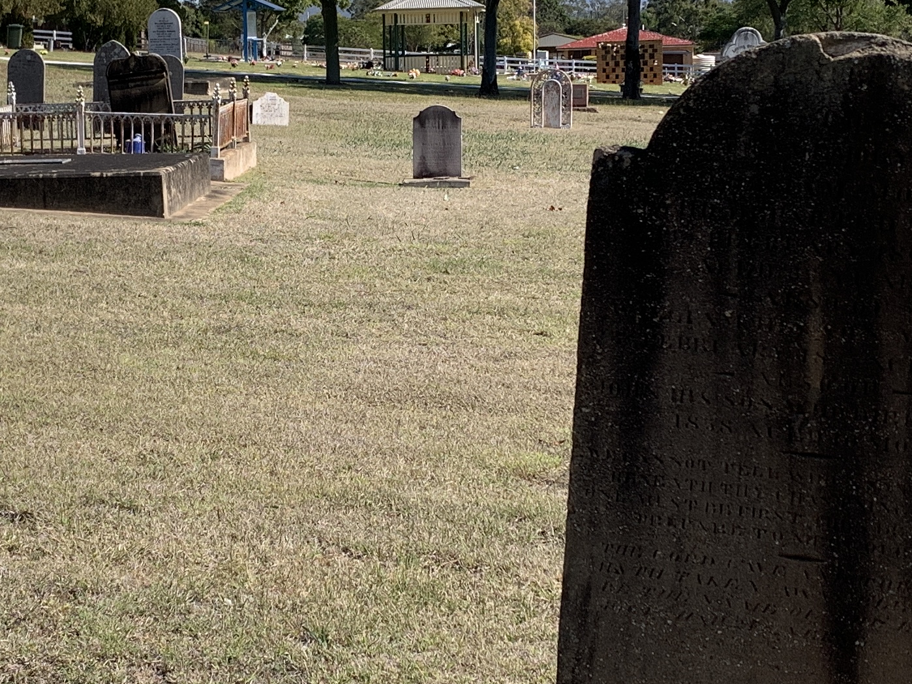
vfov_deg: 19.6
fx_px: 1976
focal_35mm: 75
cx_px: 386
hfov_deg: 26.0
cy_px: 308
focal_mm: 4.25
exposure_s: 1/1880
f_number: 1.8
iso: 25
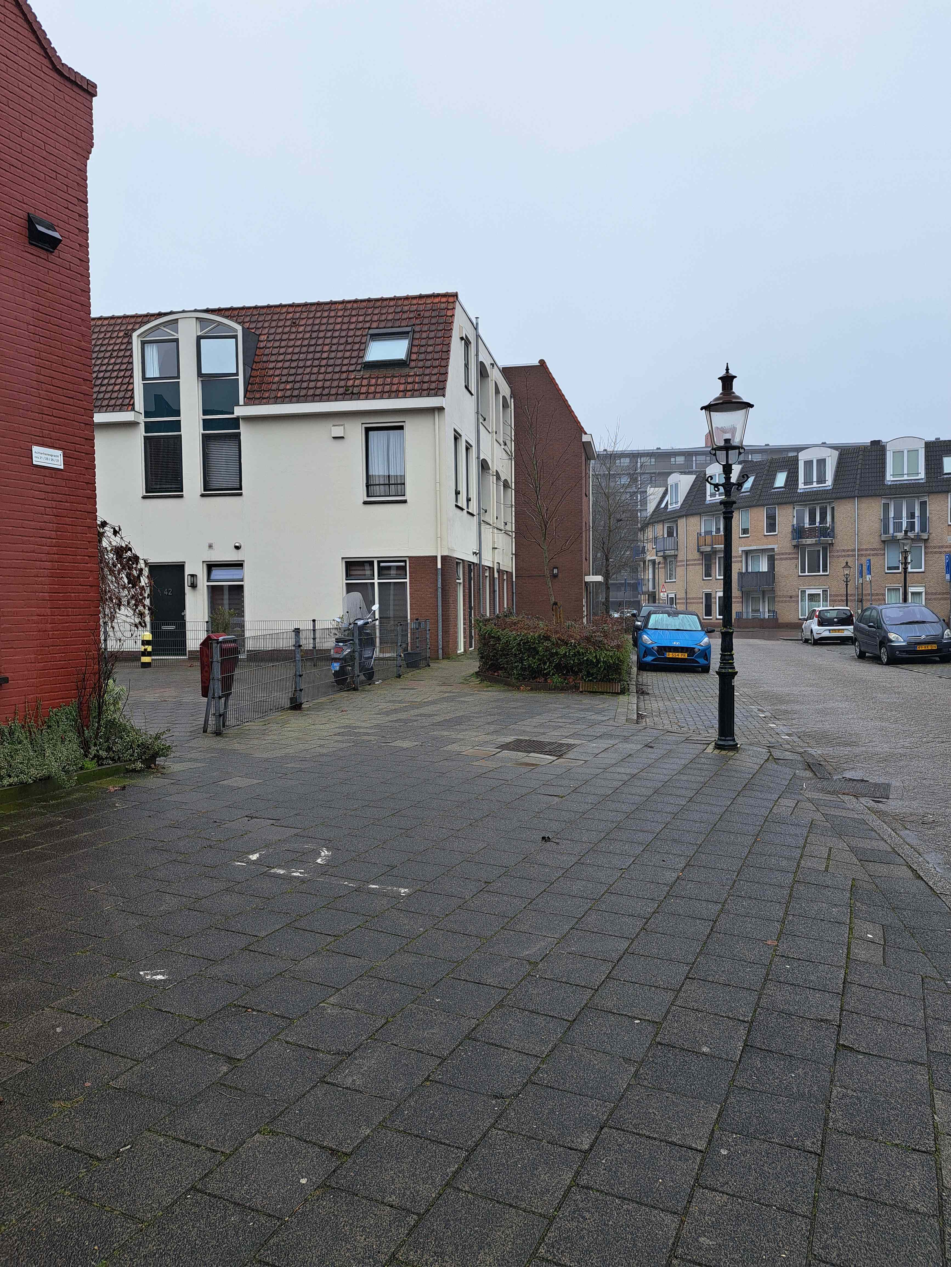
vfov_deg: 71.6
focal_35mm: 24
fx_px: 879
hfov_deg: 56.8
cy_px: 634
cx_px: 476
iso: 50
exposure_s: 1/329
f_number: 1.8
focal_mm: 5.23
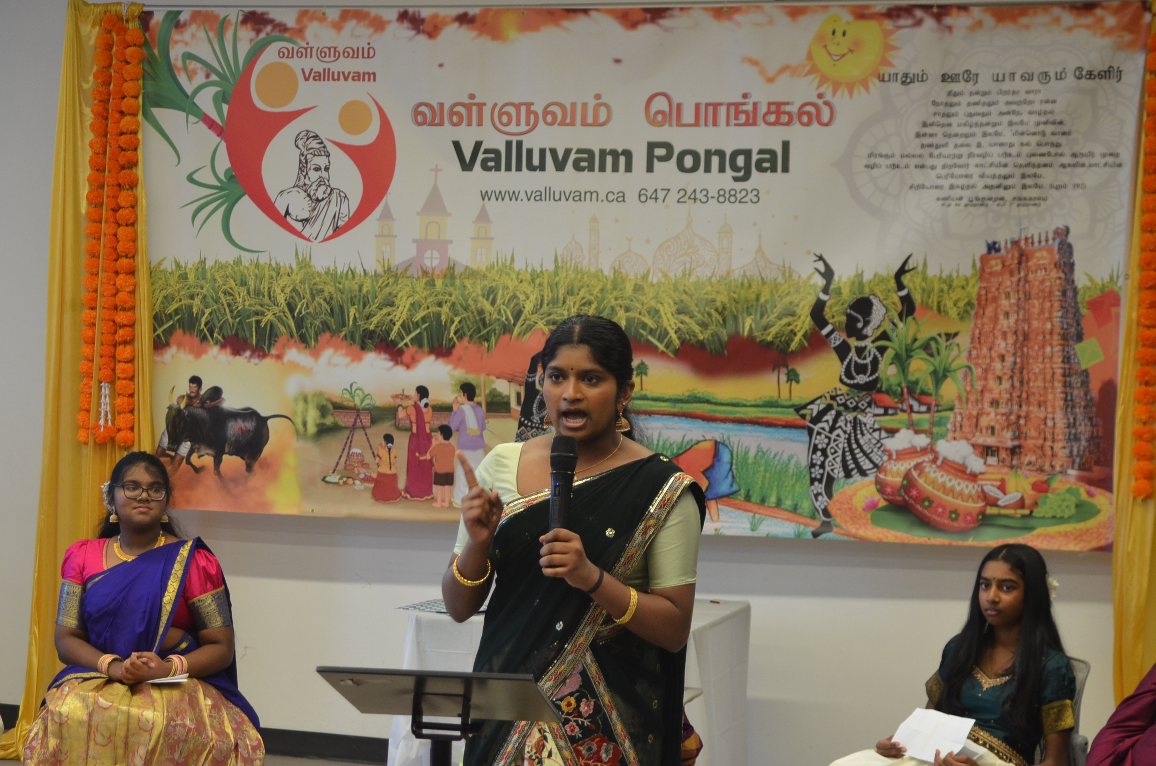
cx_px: 578
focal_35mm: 72
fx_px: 2307
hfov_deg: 28.1
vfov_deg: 18.8
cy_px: 383
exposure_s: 1/60
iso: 800
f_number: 4.5
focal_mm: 48
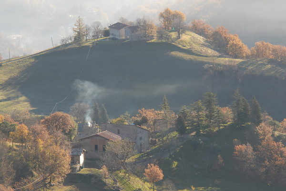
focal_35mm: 270
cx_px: 143
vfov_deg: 5.1
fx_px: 2146
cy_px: 96
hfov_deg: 7.6
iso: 100
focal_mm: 180
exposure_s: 1/80
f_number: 8
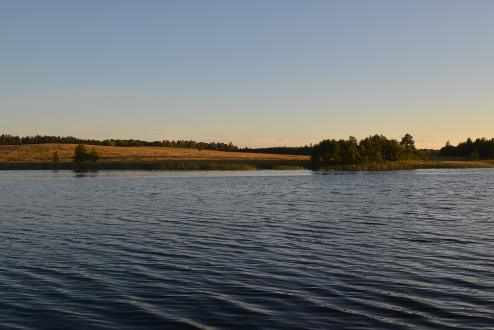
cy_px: 162
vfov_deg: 36.0
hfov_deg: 51.9
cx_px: 249
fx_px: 508
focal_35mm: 37
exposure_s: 1/200
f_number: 7.1
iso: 200
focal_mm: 24
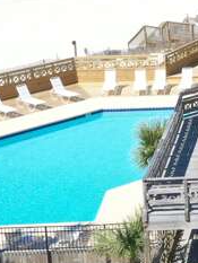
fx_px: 1013
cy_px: 59
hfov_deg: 10.3
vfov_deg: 14.7
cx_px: 402
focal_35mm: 133
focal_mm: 10.26
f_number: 5.6
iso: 100
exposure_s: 1/400
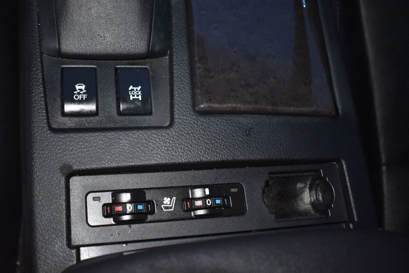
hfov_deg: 49.5
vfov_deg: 34.2
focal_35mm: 39
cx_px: 189
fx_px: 443
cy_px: 137
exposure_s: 1/60
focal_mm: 24
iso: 1100
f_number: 3.8
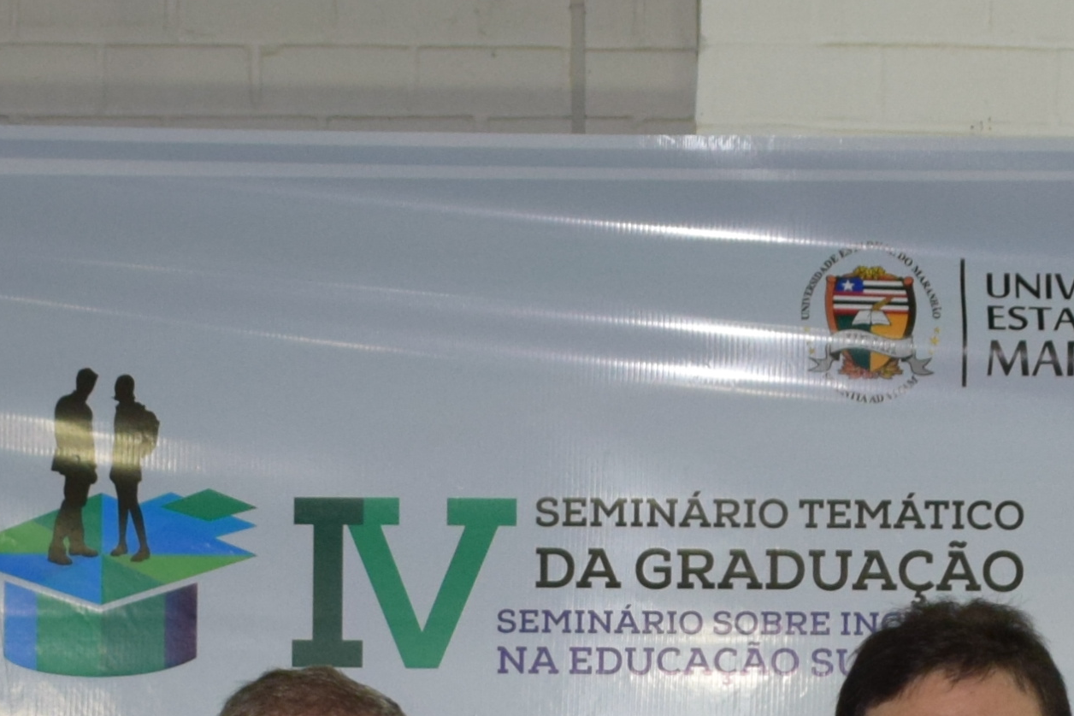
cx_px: 647
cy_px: 1327
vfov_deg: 7.7
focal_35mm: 172
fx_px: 5130
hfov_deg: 11.9
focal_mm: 24
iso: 800
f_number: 3.8
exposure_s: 1/30
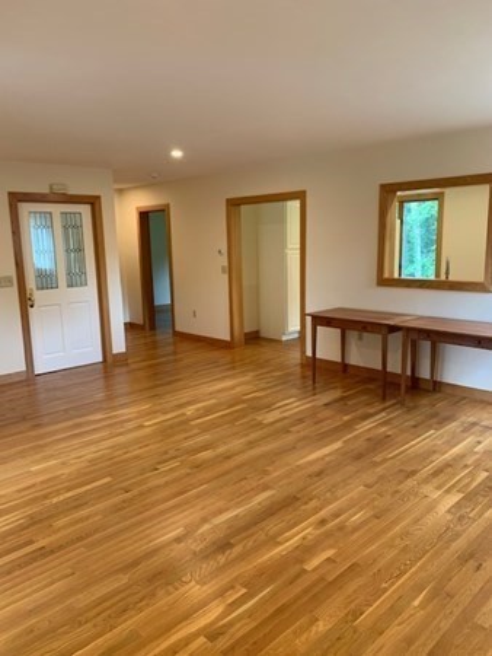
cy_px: 328
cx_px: 246
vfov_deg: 67.3
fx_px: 492
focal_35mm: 26
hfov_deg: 53.1
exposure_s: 1/60
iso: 160
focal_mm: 4.25
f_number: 1.8
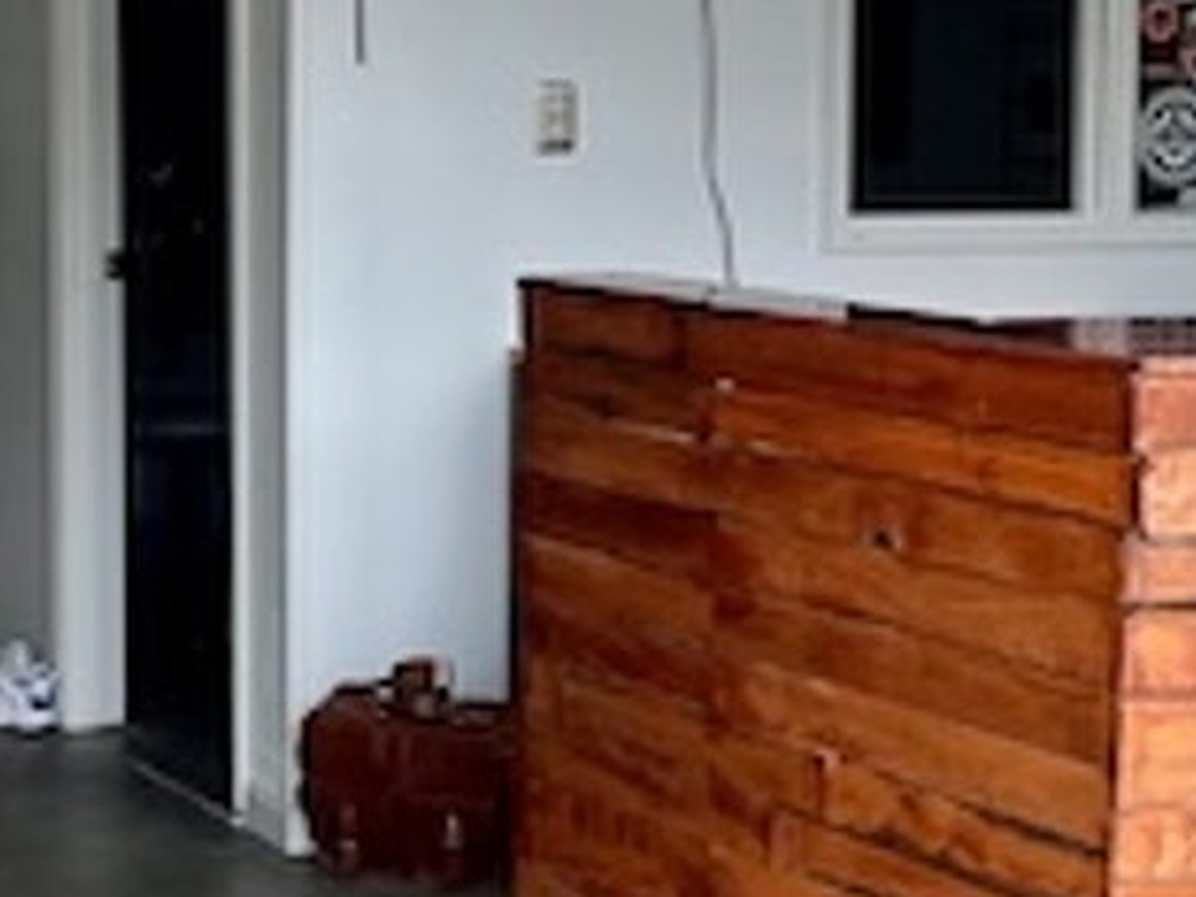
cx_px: 369
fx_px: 3697
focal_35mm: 107
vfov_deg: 13.8
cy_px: 362
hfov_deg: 18.3
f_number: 1.6
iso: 50
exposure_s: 1/1748
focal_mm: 5.1
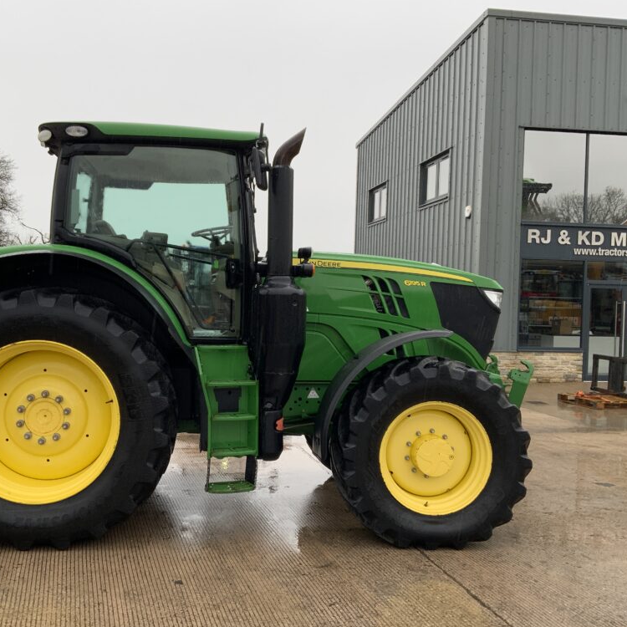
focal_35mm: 35
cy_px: 313
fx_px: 717
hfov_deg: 47.0
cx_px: 262
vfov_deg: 47.2
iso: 25
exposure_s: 1/122
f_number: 1.8
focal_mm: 3
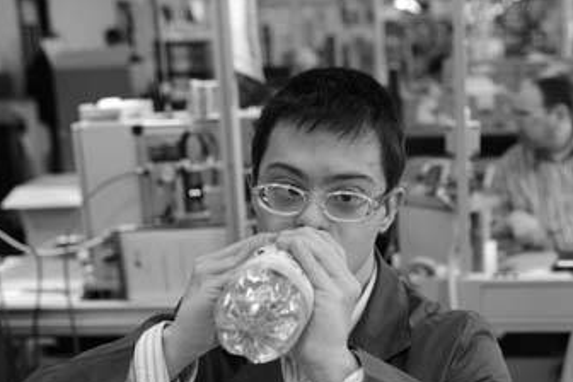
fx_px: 1066
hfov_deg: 29.8
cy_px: 267
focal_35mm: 67
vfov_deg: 20.2
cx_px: 401
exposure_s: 1/80
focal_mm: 45
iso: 400
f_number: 4
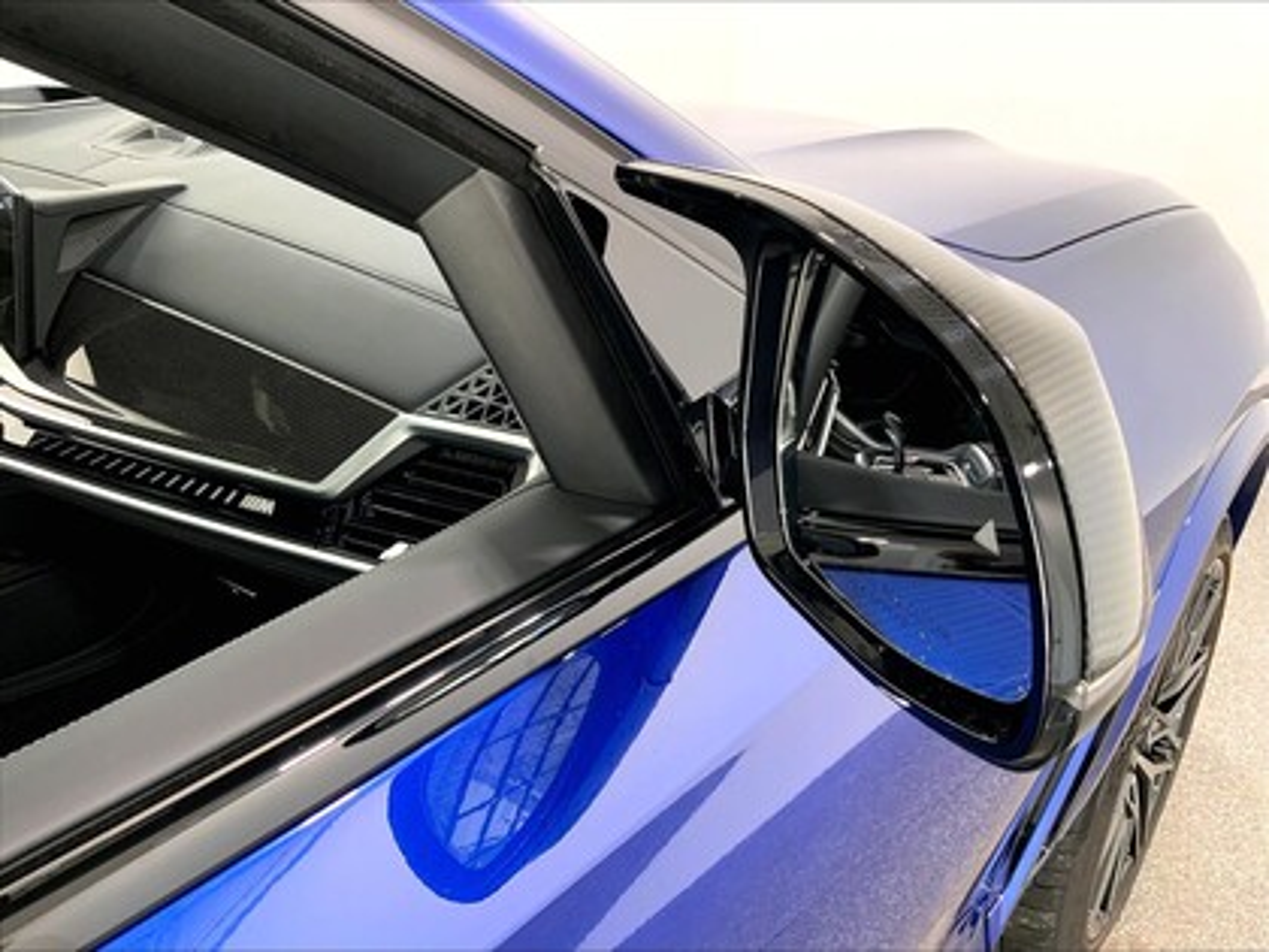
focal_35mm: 29
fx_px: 1063
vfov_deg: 48.2
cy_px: 476
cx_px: 634
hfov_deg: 61.7
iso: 64
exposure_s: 1/122
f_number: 1.8
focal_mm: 3
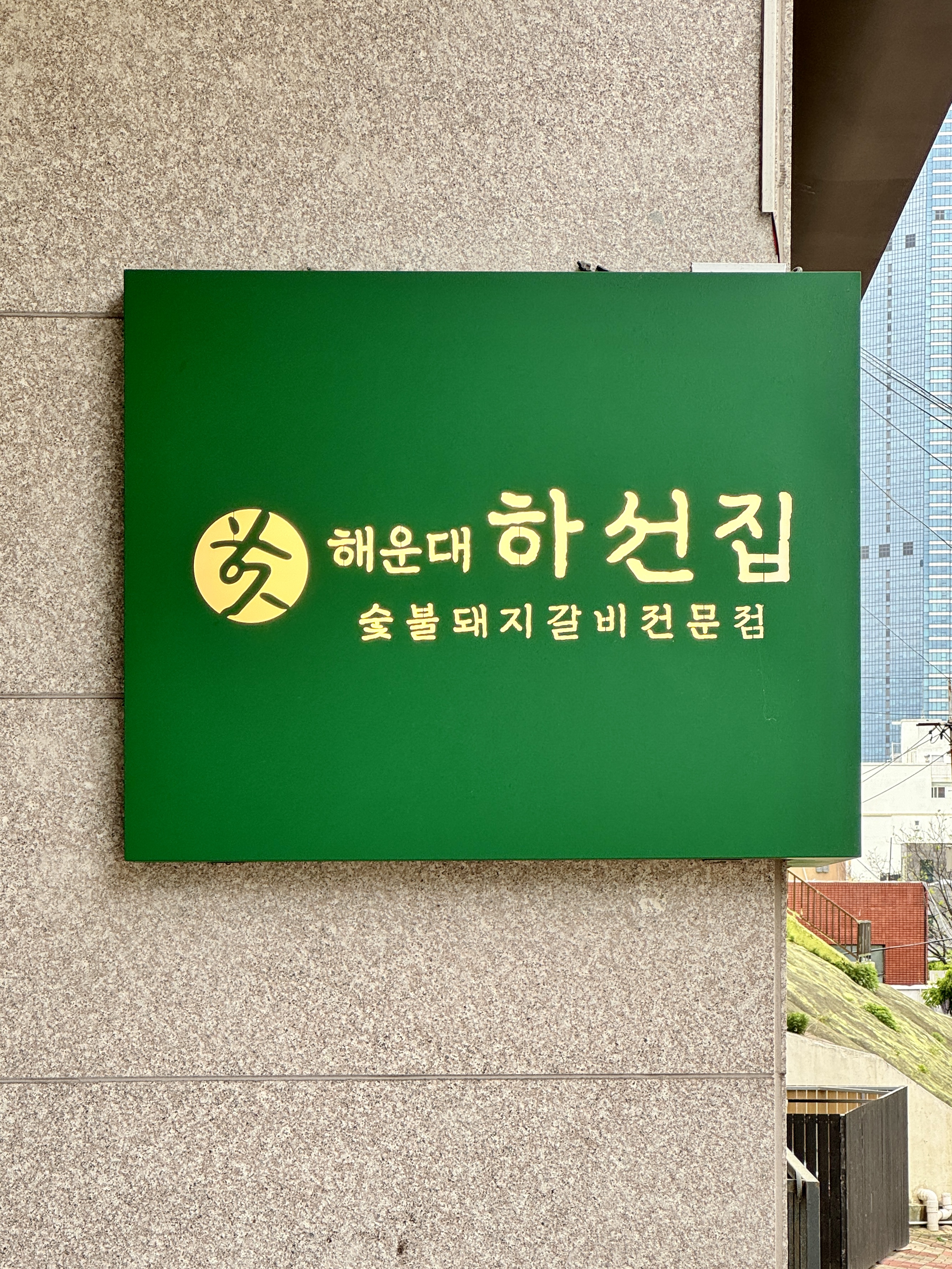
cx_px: 476
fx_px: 2824
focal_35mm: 77
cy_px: 634
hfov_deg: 19.1
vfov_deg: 25.3
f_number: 2.8
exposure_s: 1/99
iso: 64
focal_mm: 9
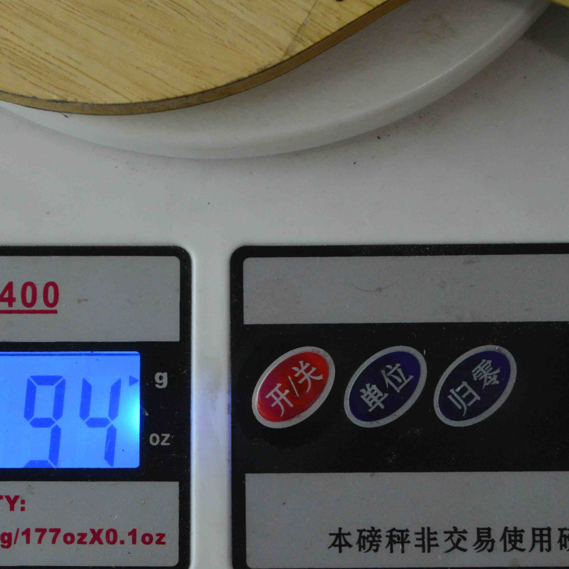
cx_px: 177
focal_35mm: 136
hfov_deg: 12.8
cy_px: 269
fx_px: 2526
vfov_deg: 12.9
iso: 1600
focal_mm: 55
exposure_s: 1/60
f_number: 5.6
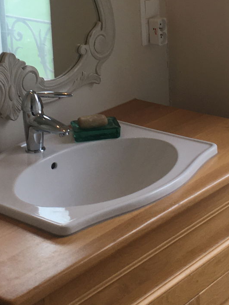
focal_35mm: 87
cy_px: 34
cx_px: 110
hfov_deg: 17.0
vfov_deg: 22.0
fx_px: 768
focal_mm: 4.15
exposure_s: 1/100
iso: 40
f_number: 2.2
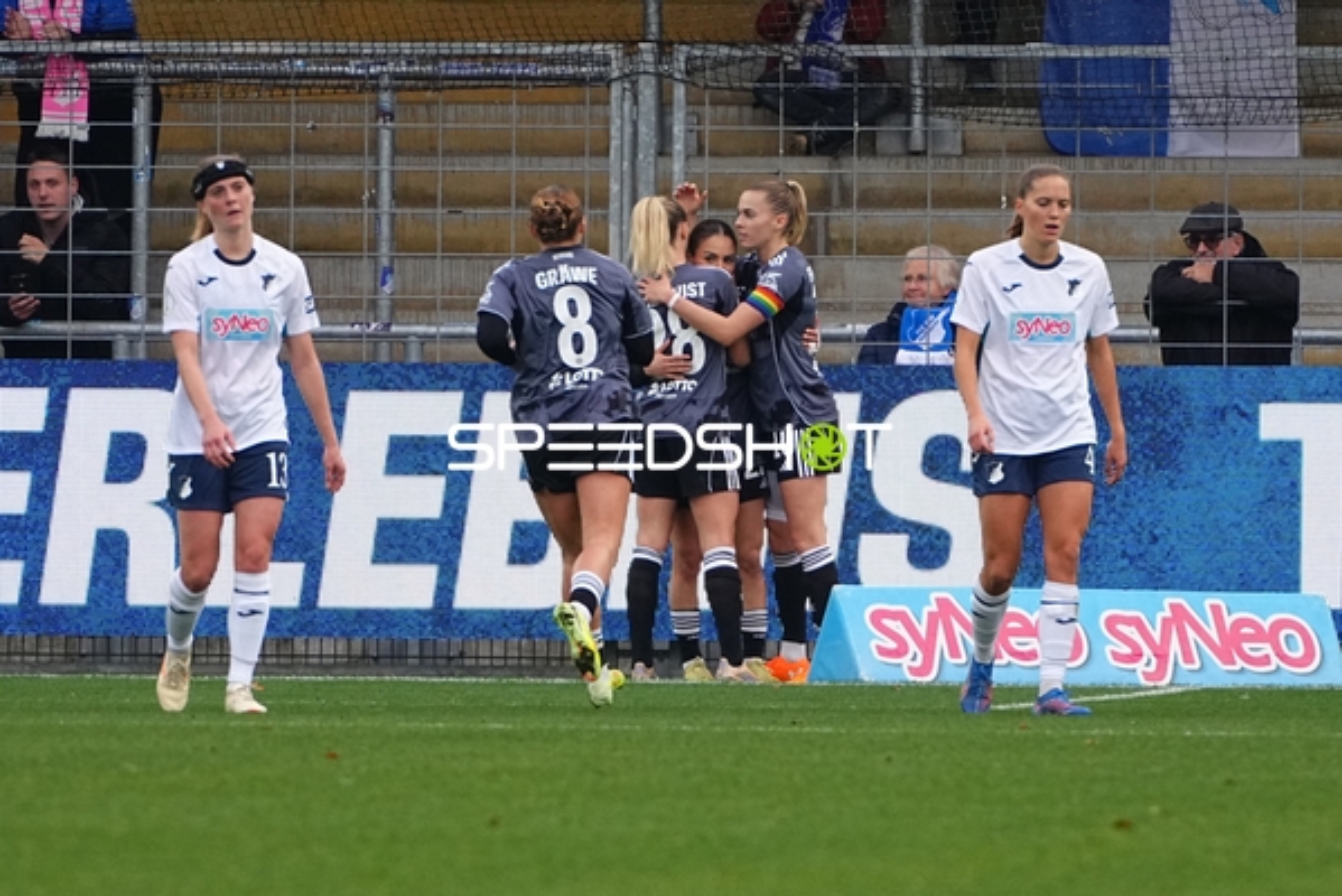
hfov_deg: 3.4
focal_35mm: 600
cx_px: 671
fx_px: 22376
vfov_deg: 2.3
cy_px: 448
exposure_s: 1/1600
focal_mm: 400
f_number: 5.6
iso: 2000
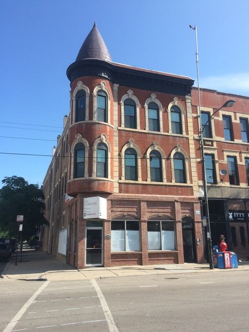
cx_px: 124
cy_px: 166
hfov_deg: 48.2
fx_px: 278
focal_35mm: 29
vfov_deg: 61.7
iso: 32
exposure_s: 1/1368
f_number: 2.2
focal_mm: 4.15
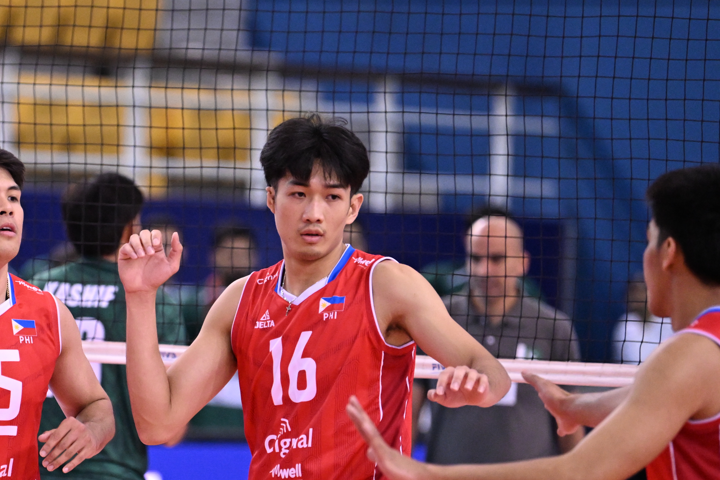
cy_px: 354
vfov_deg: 3.1
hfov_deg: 4.7
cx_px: 11
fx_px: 8780
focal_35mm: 439
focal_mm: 200
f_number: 2.8
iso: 3200
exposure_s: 1/1000
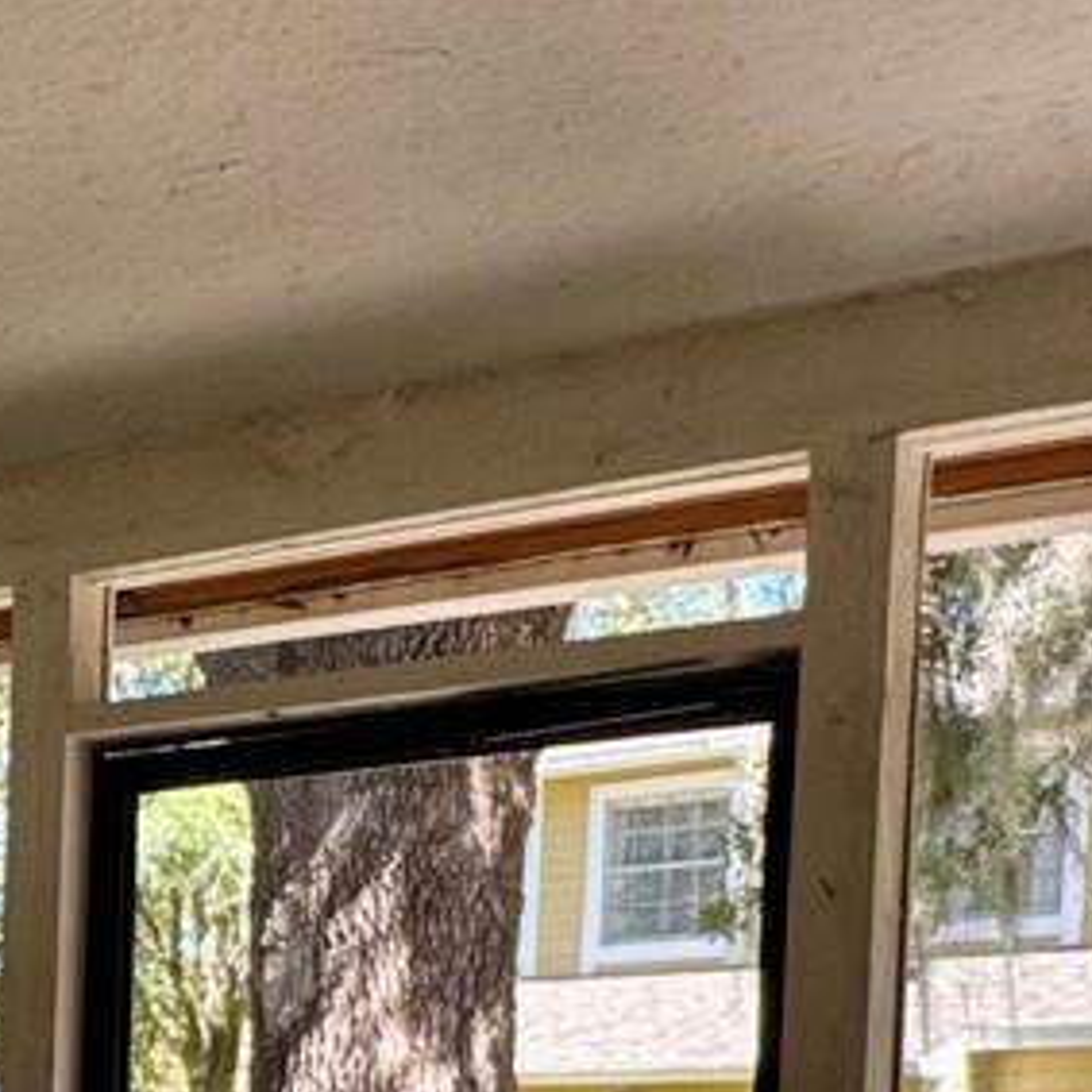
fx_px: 2498
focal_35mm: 70
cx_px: -305
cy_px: 1316
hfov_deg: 22.3
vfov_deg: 22.7
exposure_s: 1/99
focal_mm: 2.22
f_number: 2.2
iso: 50
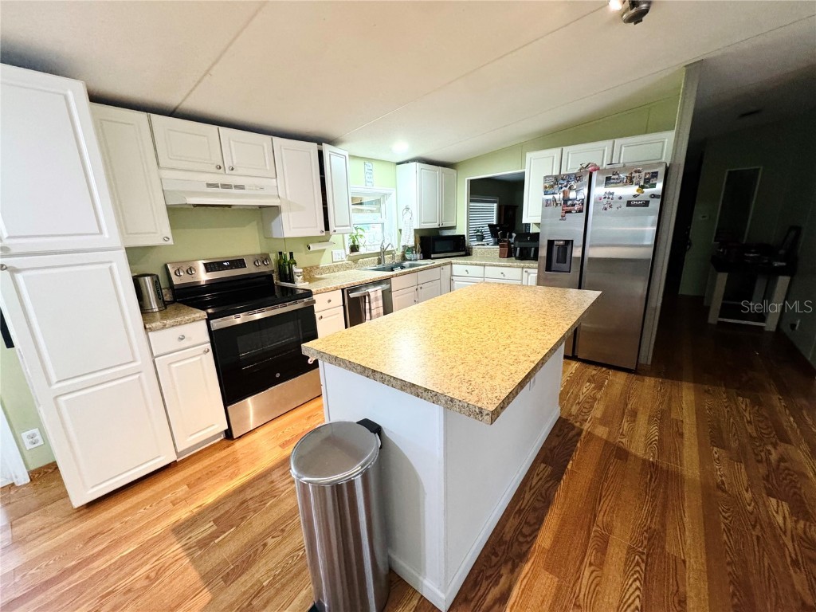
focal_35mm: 14
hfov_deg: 102.1
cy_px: 306
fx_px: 330
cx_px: 408
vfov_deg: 85.7
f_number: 2.2
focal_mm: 2.22
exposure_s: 1/60
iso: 320
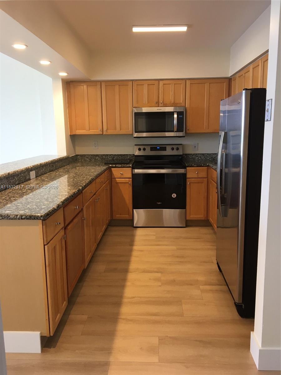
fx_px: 314
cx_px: 140
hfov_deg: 48.2
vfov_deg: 61.7
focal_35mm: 29
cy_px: 188
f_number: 2.2
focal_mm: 4.15
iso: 64
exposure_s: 1/30
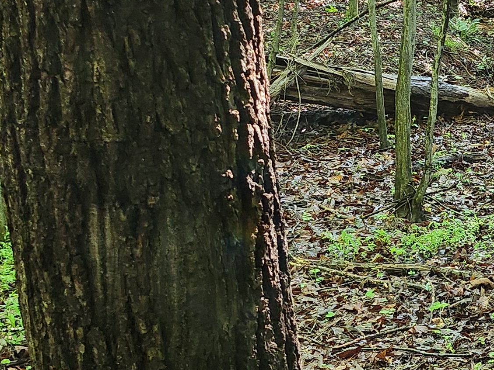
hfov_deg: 21.4
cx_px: 589
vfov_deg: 17.4
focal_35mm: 85
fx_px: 1213
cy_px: 147
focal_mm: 5
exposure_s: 1/120
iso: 500
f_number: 1.8
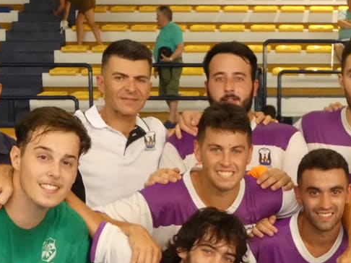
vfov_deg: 13.4
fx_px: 1084
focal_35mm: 107
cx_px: 305
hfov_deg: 18.1
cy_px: 326
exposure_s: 1/80
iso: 640
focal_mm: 6
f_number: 3.4
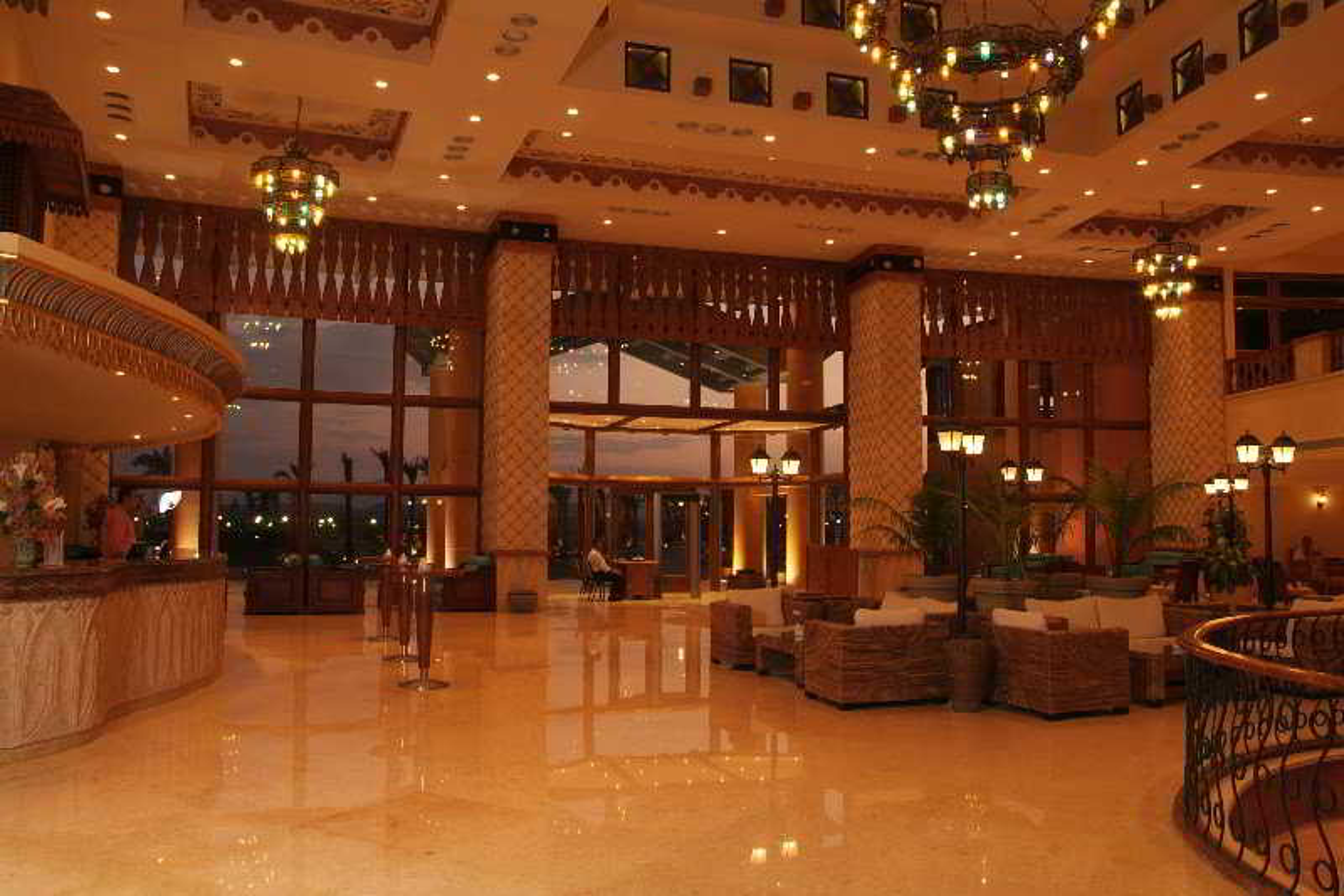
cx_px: 672
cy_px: 448
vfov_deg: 47.9
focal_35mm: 27
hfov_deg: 67.4
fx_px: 1008
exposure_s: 1
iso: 100
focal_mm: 18
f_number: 11
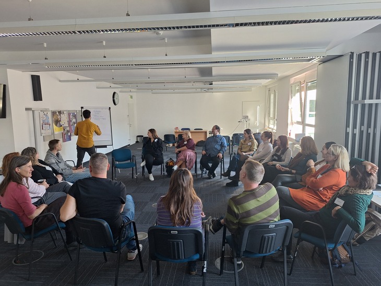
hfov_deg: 73.9
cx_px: 190
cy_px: 143
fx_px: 253
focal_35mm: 23
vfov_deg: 58.9
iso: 100
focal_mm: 5.54
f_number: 1.8
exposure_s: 1/50
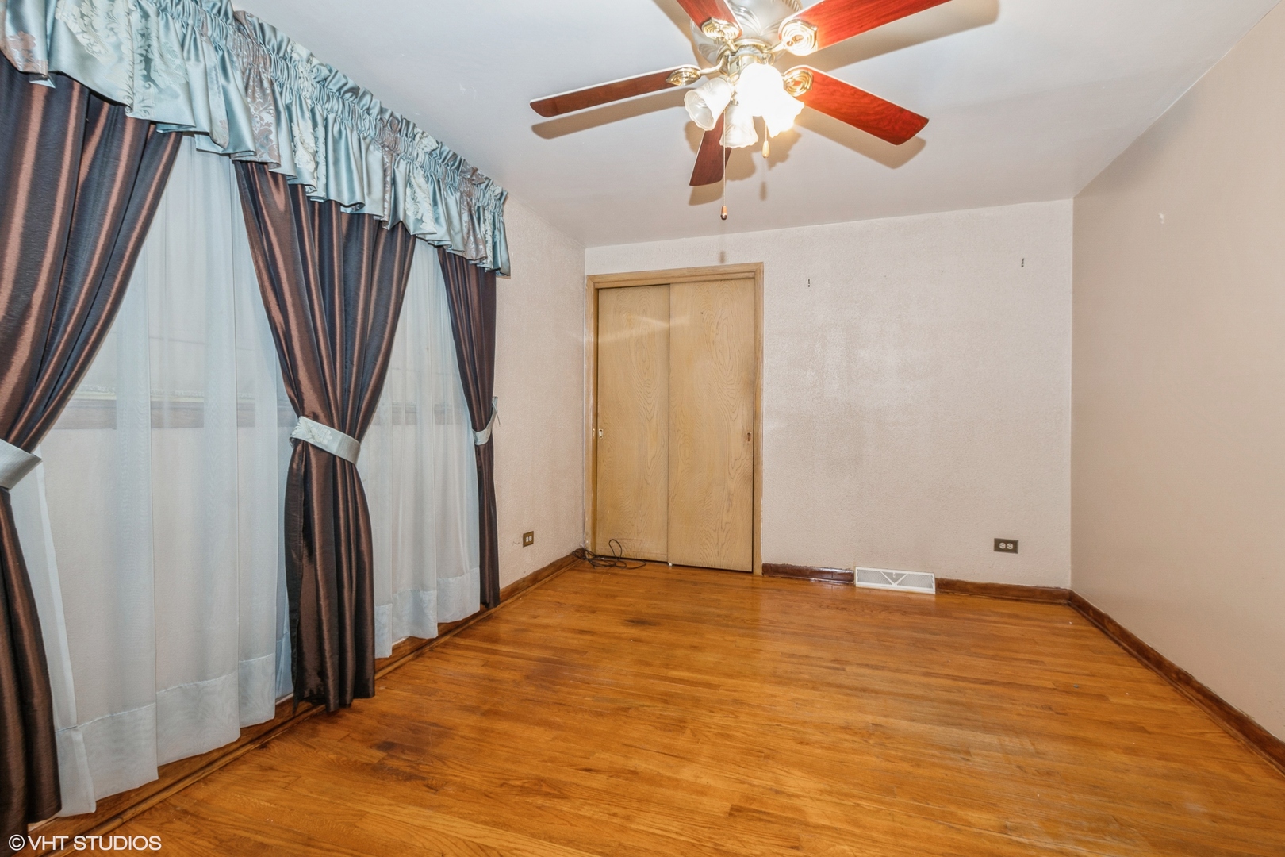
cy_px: 428
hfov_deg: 100.4
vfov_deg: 77.3
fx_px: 535
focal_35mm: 15
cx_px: 642
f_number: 7.1
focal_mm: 10
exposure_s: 1/2.5
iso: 250
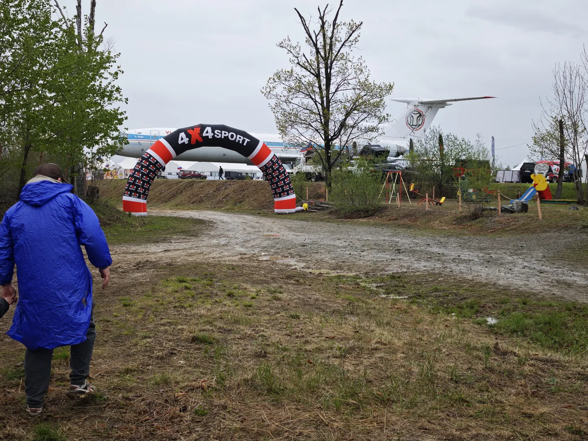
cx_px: 294
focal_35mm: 46
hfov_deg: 41.2
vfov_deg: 31.5
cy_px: 220
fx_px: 781
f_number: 1.62
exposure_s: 1/1226
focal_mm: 6.55
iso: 50
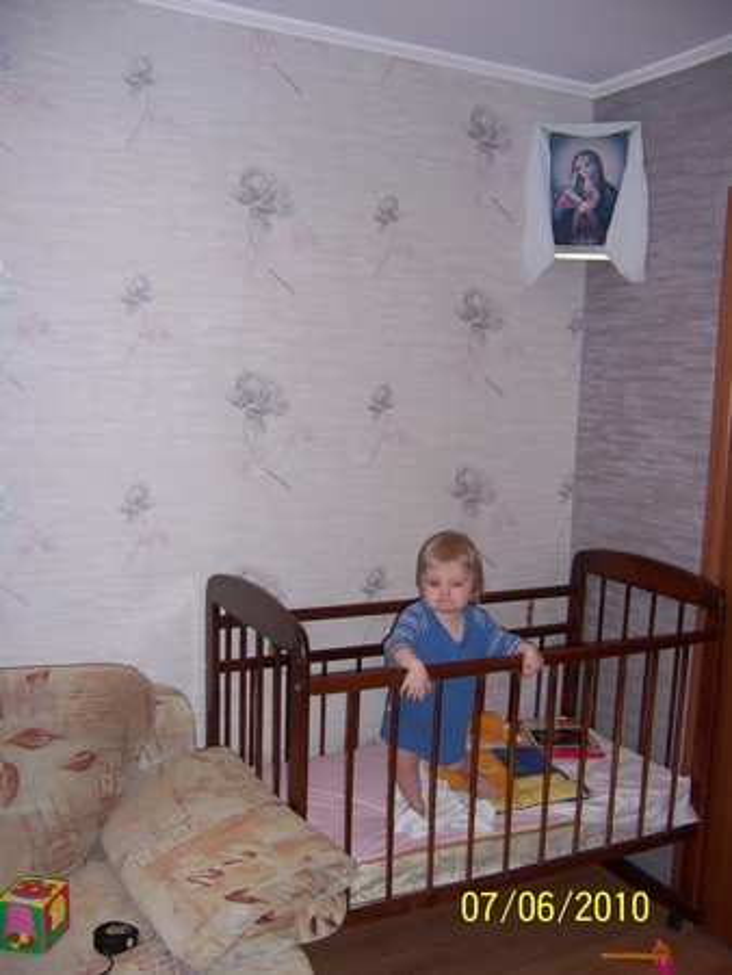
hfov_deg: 43.0
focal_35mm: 33
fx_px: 930
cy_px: 488
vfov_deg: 55.3
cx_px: 366
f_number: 2.8
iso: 80
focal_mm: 5.5
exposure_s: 1/60
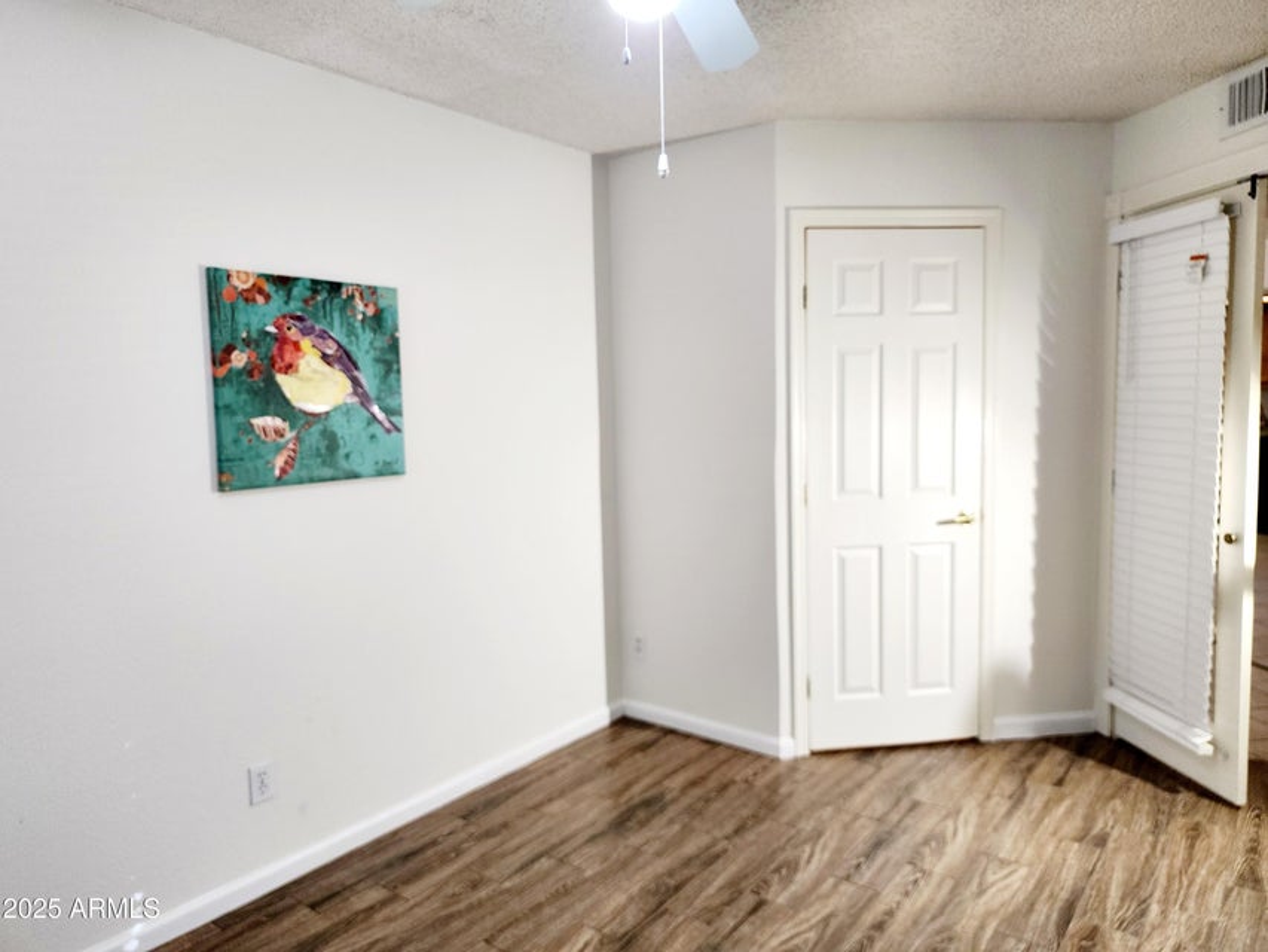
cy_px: 476
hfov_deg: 73.9
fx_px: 843
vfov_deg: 58.9
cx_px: 634
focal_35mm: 23
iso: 160
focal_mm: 6.4
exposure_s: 1/120
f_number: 1.8
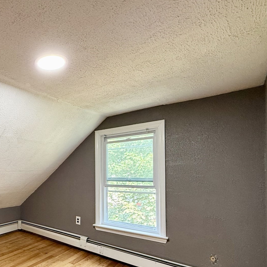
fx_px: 209
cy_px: 170
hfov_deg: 57.8
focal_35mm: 24
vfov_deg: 63.9
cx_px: 37
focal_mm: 2.22
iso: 320
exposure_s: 1/99
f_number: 2.2
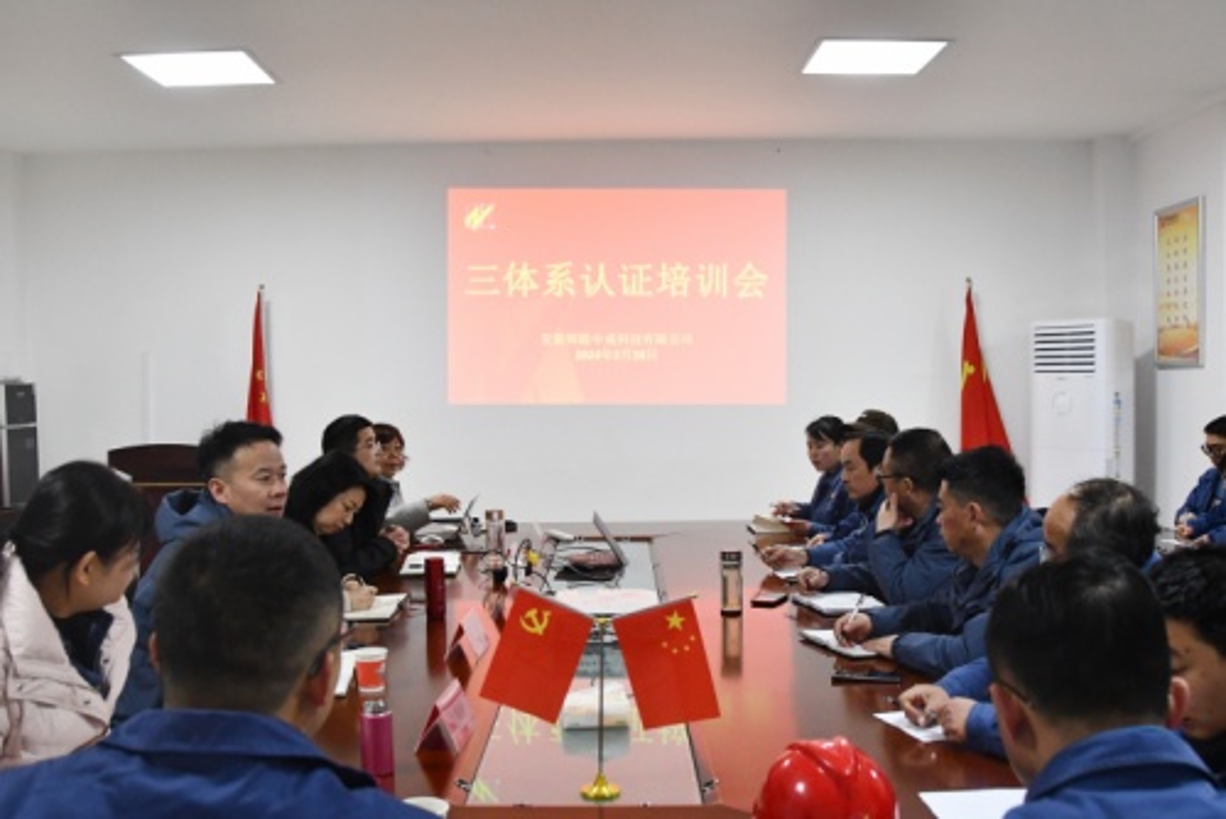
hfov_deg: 53.1
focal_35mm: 36
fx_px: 1227
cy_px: 410
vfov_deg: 36.9
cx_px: 613
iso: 2200
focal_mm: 18
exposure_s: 1/125
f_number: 3.5
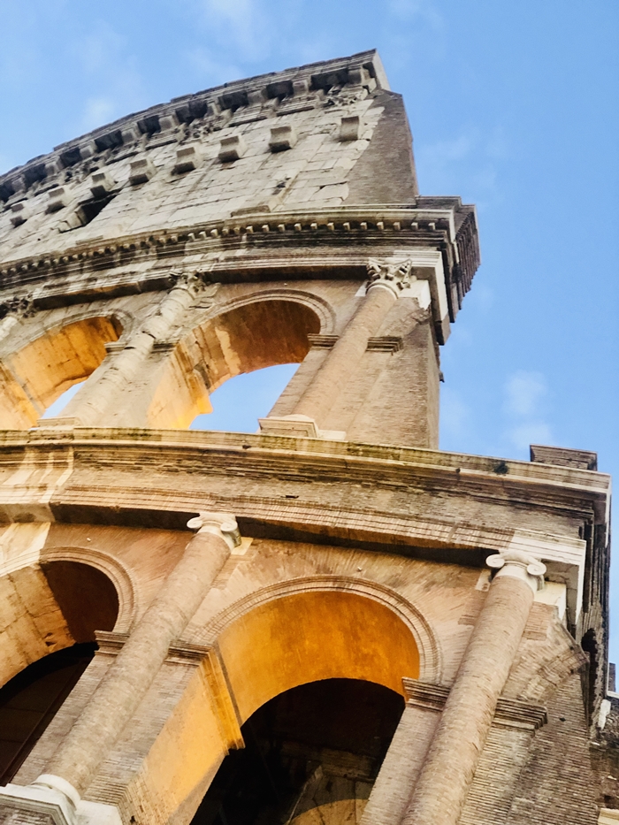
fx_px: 1359
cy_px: 412
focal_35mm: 57
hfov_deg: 25.7
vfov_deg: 33.8
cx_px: 310
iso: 400
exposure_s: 1/33
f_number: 2.8
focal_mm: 6.6
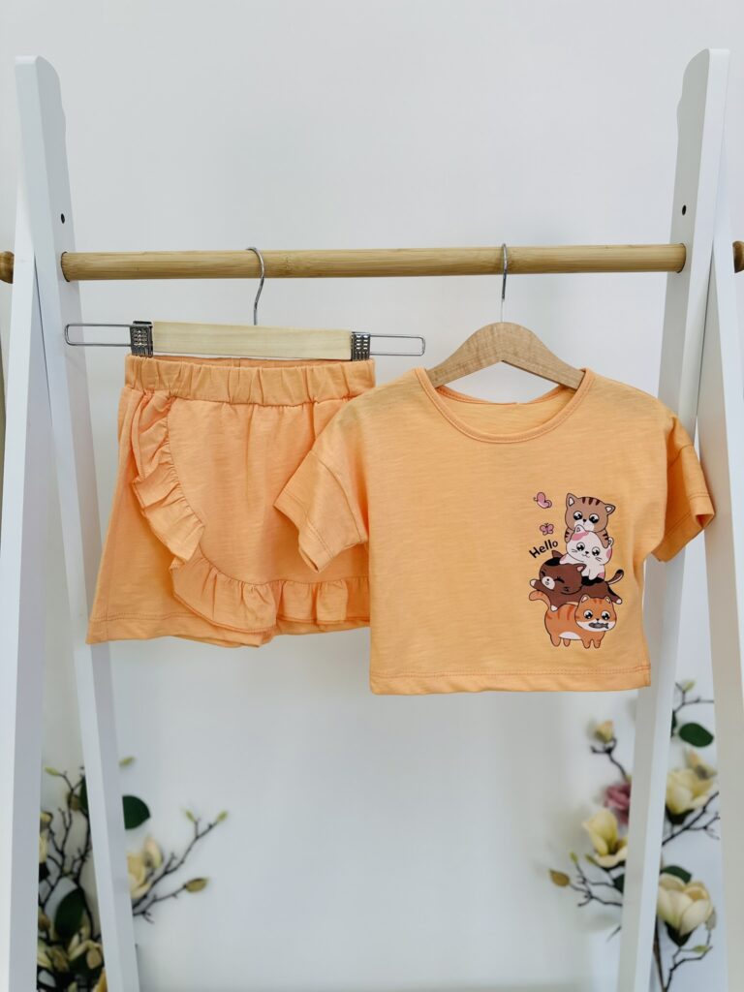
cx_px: 372
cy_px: 496
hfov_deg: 56.8
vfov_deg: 71.6
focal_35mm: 24
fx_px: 688
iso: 64
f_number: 1.78
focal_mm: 6.86
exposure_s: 1/187
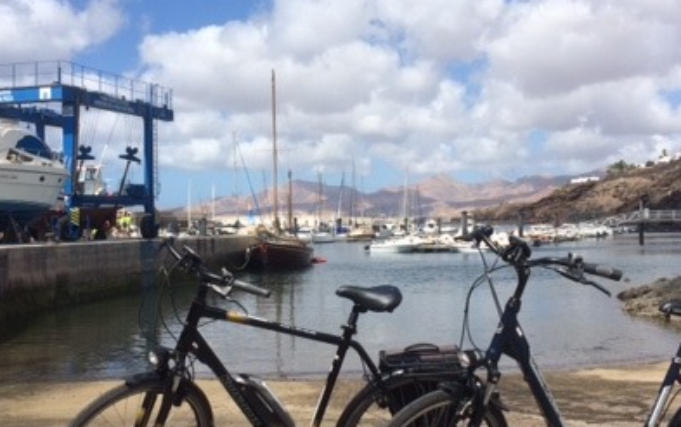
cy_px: 222
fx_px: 928
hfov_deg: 40.3
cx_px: 355
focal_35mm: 50
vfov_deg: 25.9
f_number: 2.2
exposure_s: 1/3165
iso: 32
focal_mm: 4.15
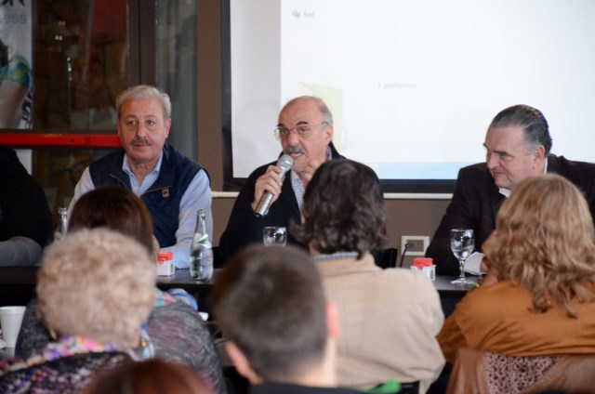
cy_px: 197
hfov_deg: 9.8
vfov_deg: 6.5
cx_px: 298
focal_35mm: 210
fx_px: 3464
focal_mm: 140
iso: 2000
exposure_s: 1/25
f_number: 5.6
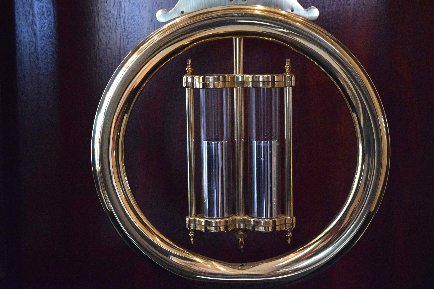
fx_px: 868
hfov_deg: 28.1
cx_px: 217
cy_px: 144
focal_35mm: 72
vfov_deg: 18.9
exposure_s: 1/30
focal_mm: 48
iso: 6400
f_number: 5.3
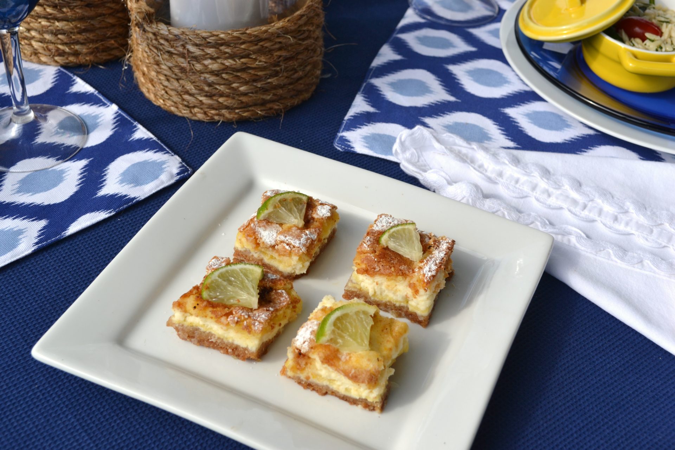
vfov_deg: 28.1
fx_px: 900
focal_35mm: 48
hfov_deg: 41.1
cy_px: 225
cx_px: 338
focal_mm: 32
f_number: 7.1
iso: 100
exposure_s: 1/200
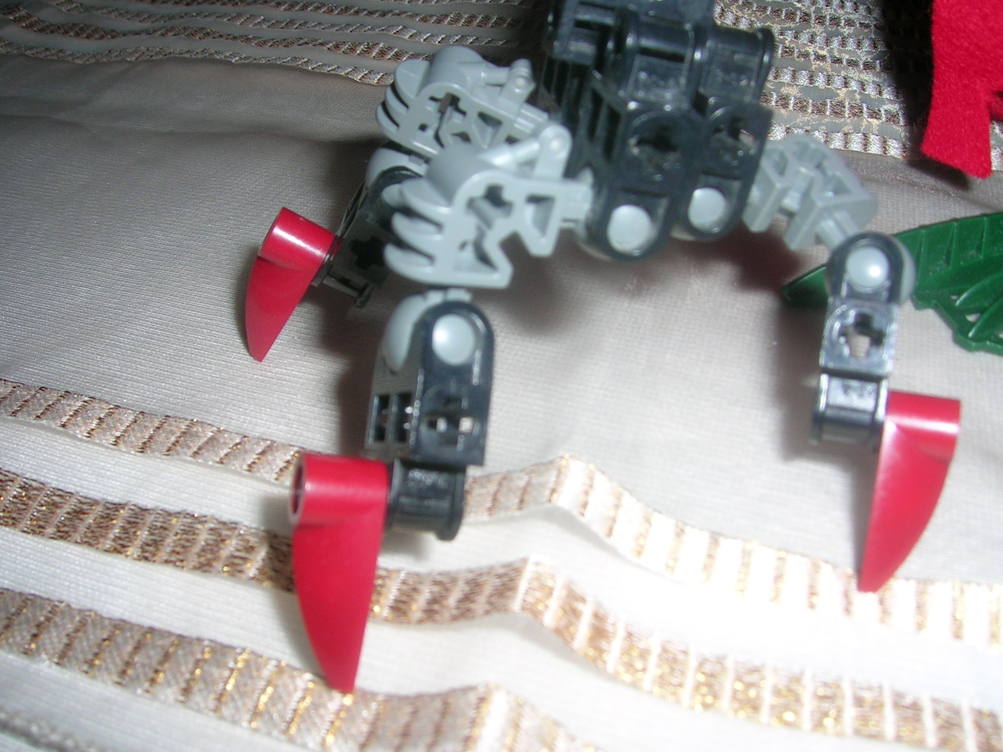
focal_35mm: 35
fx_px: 1014
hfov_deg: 52.6
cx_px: 502
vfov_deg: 40.7
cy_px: 376
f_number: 4.8
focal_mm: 5.4
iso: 50
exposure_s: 1/60.1
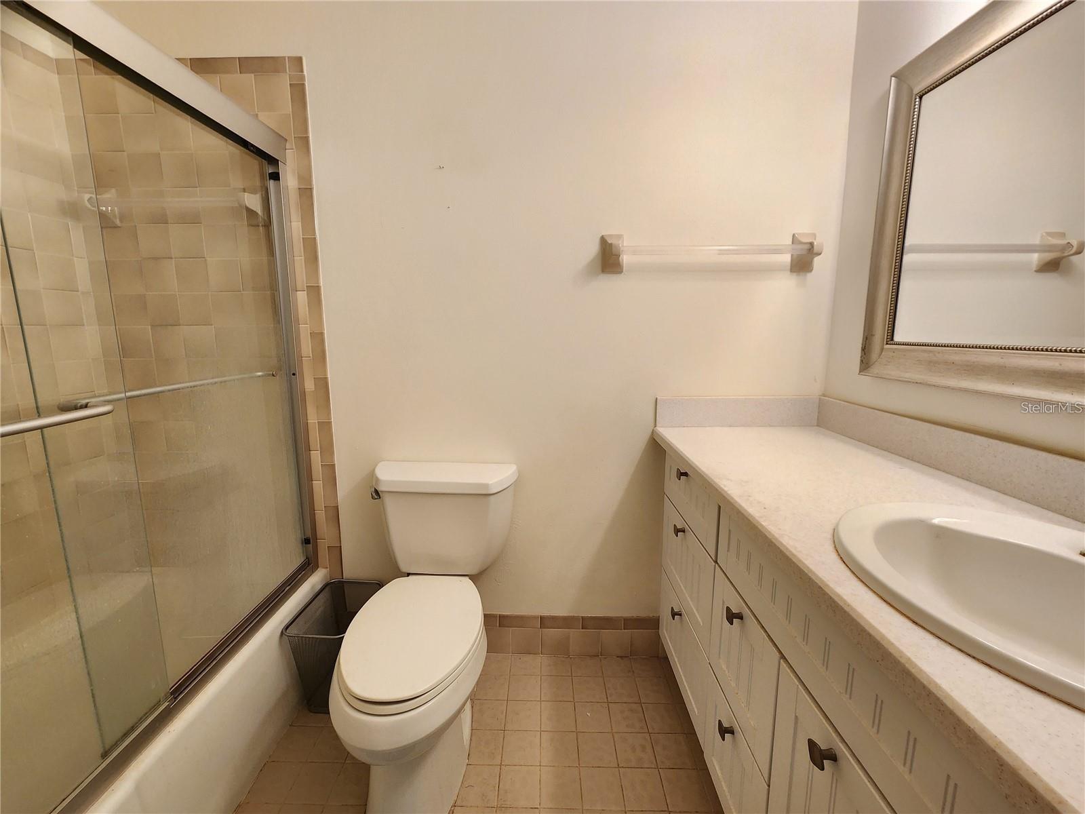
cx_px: 542
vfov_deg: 89.9
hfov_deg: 106.2
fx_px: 407
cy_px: 407
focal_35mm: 13
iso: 200
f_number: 2.2
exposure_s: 1/60
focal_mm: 2.2
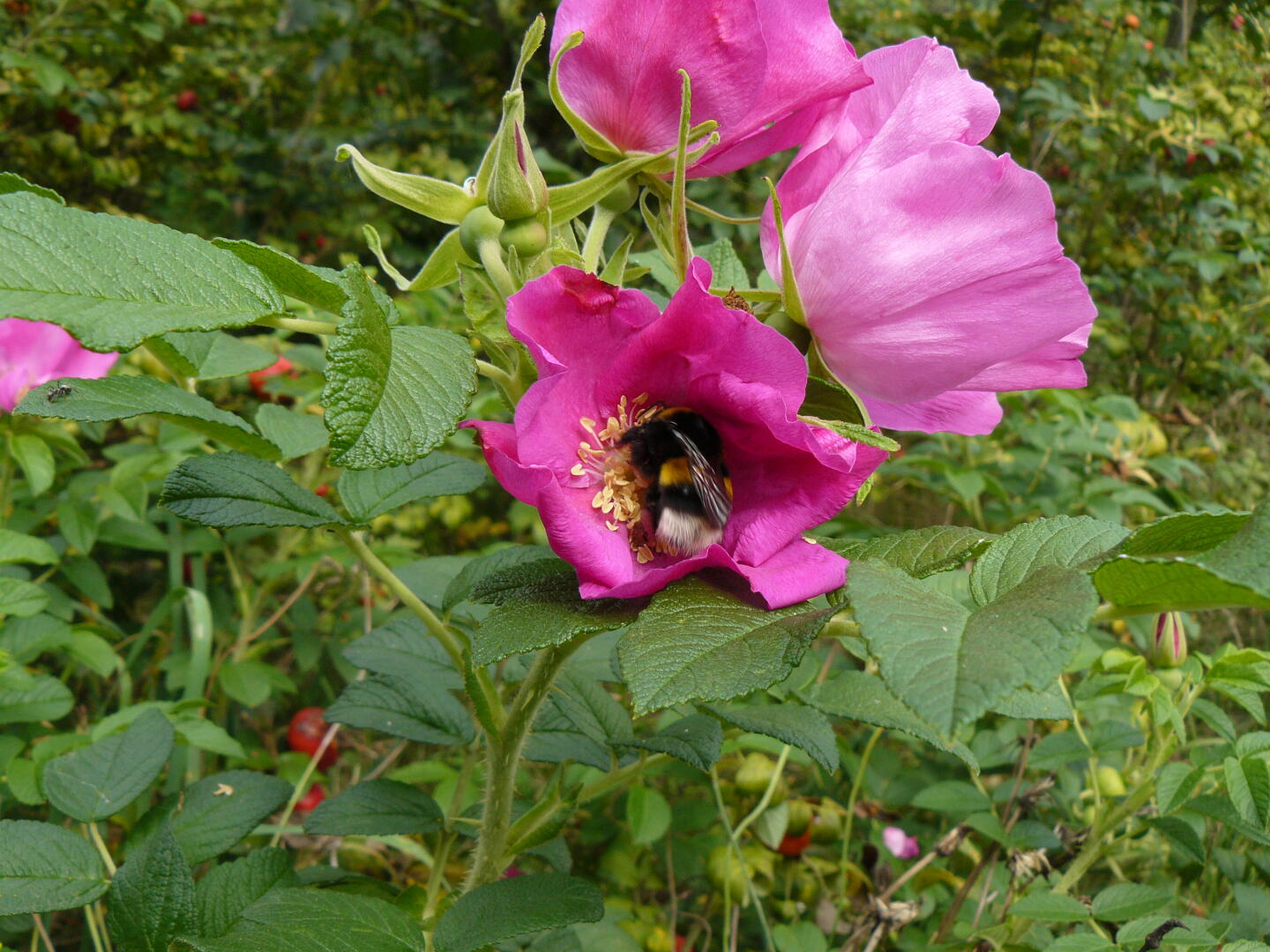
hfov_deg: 51.4
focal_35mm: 36
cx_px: 635
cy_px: 476
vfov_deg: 39.7
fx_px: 1321
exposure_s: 1/200
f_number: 4.5
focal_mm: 6
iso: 100
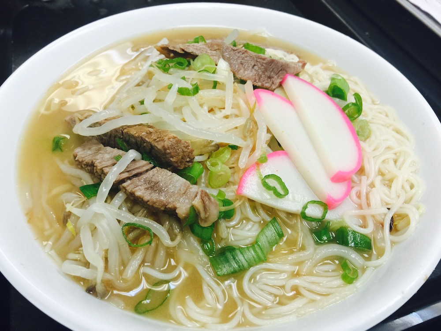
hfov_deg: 61.7
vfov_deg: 48.2
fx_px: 369
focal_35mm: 29
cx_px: 220
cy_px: 166
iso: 32
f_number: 2.2
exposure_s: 1/30
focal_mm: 4.15
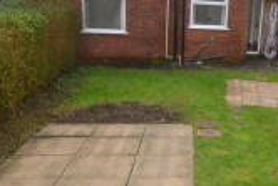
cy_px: 78
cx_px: 248
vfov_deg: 31.2
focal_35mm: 43
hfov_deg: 41.9
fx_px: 332
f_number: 4
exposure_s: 1/200
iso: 180
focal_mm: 10
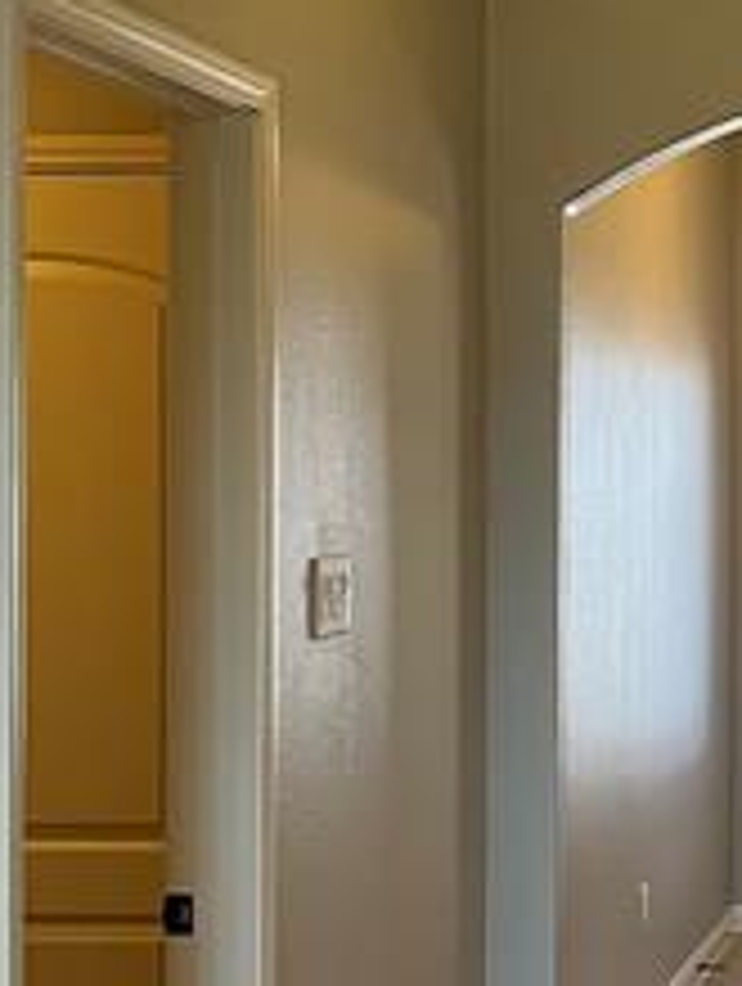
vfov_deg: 21.5
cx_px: 976
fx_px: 2593
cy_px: 486
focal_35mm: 91
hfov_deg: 15.5
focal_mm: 5.1
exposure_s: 1/60
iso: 80
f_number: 1.6
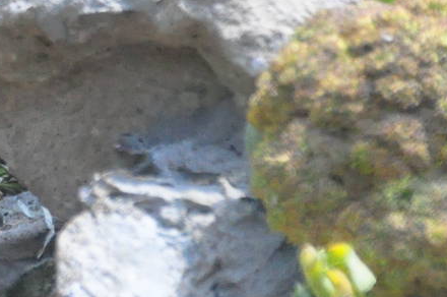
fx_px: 12508
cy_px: -122
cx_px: -323
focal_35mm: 1009
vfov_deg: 1.4
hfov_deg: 2.0
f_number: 6.3
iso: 3200
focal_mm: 185
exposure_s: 1/2500
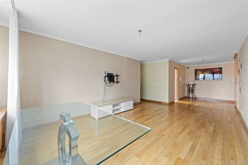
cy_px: 82
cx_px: 124
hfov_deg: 104.3
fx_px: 96
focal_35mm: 14
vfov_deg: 81.2
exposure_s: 3.2
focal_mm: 14
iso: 250
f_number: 10
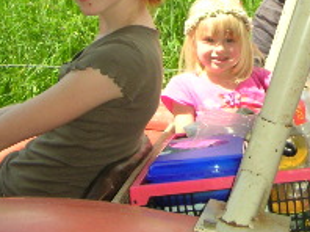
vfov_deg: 18.0
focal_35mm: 81
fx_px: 725
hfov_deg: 23.5
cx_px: 283
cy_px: 38
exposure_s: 1/180
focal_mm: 5.3
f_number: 6.7
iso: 200
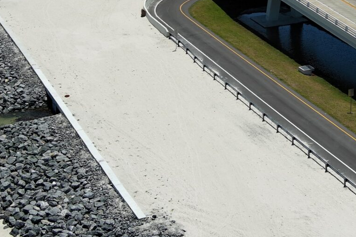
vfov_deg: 13.9
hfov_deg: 20.9
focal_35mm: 97
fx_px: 959
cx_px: 265
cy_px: -3
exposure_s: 1/397
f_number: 2.8
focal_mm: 10.57
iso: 100
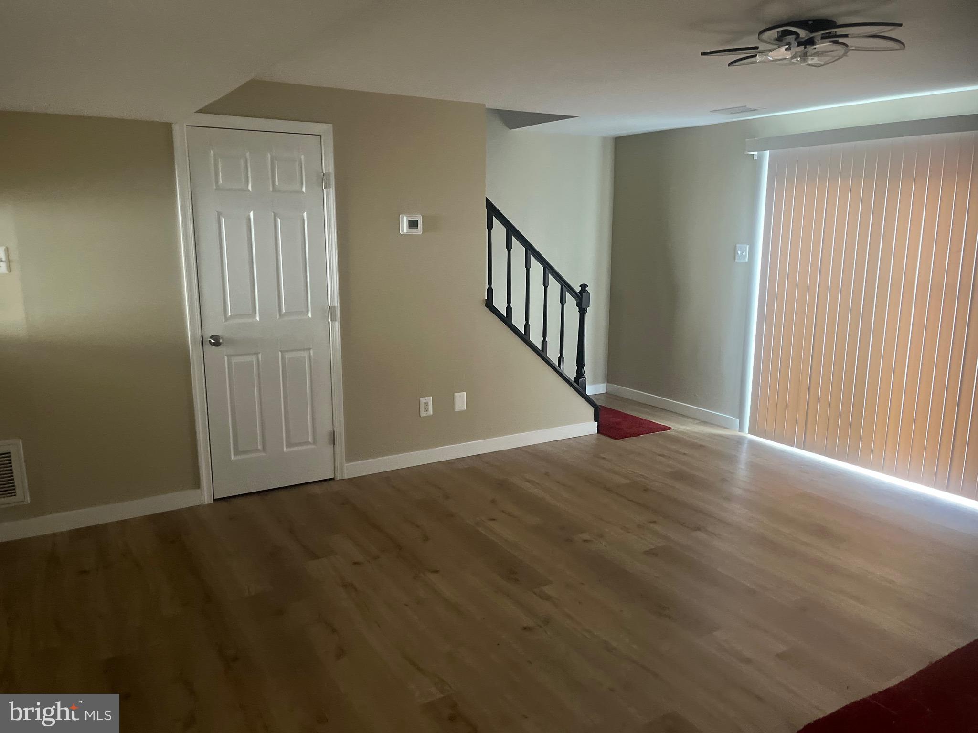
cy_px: 366
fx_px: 735
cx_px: 489
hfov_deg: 67.3
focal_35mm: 26
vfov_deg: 53.1
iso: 500
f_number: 1.6
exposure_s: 1/59
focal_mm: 5.1
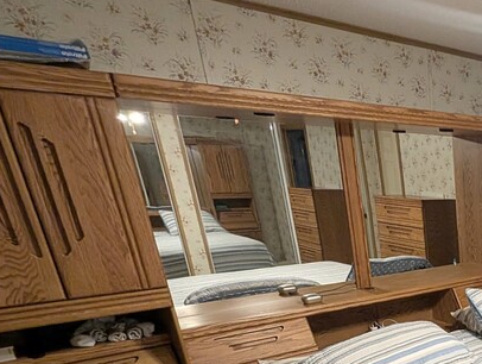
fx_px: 446
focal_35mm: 32
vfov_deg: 38.9
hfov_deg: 41.3
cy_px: 369
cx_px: 563
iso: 325
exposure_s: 1/40
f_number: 2.2
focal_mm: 1.95
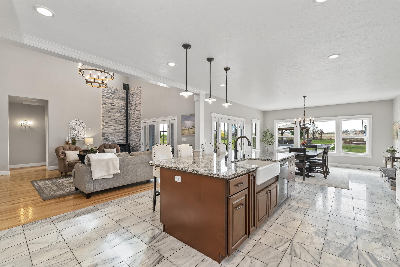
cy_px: 134
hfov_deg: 100.4
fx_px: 167
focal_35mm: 15
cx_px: 200
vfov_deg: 77.4
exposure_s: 1/2.5
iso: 320
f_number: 6.3
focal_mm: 15
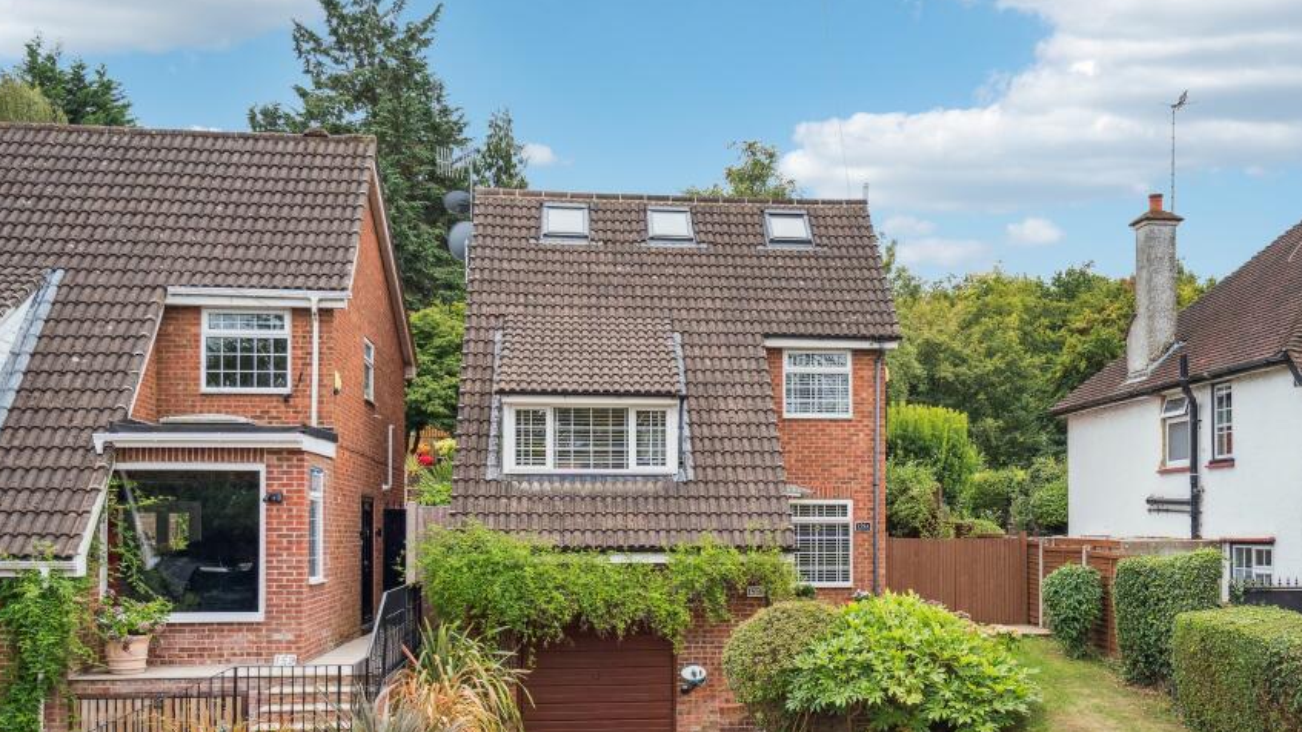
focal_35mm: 38
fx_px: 1312
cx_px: 747
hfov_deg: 52.6
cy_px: 514
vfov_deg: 30.8
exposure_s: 1/500
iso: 640
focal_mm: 30
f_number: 5.6
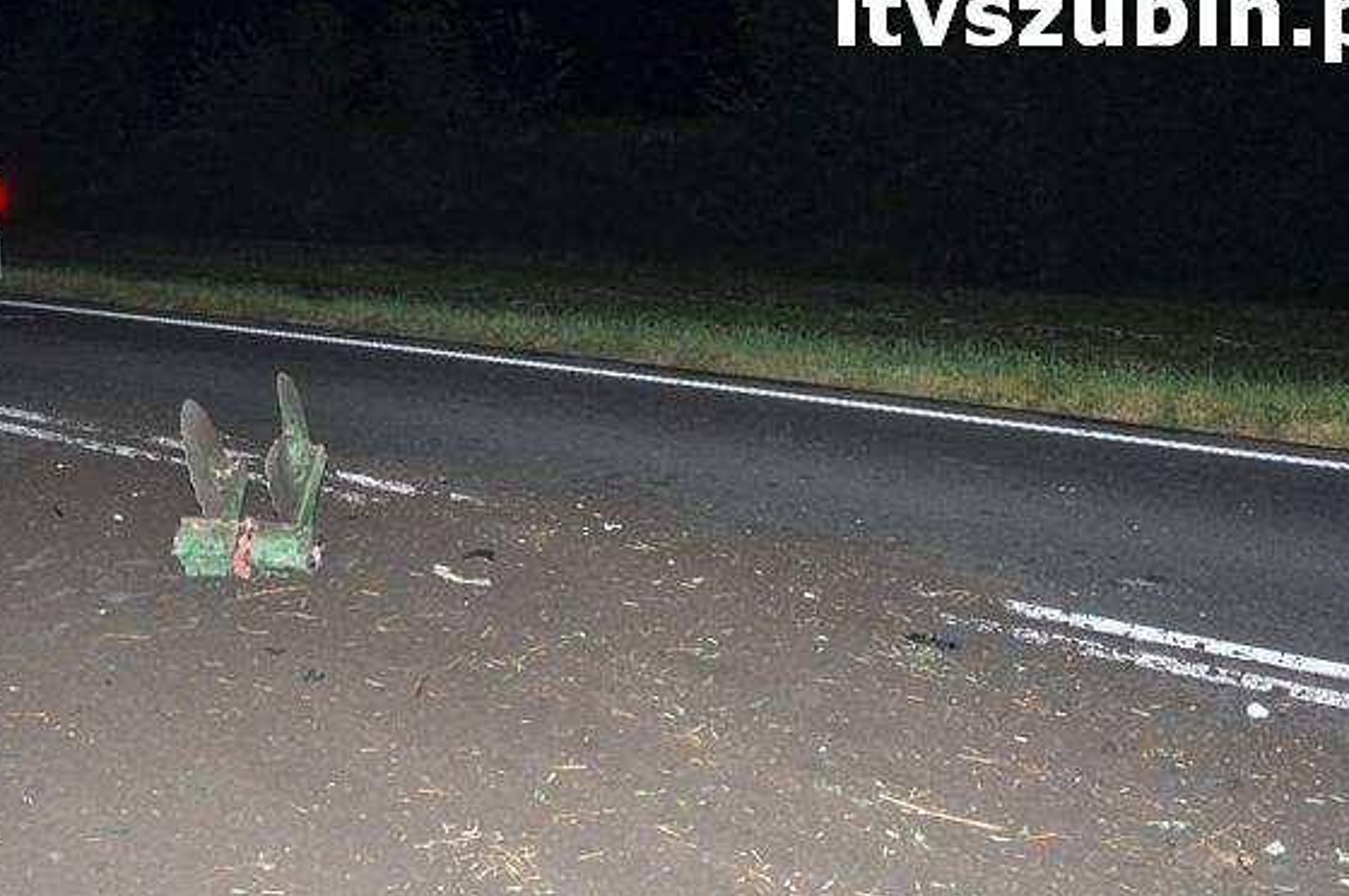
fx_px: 1535
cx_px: 467
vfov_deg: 32.3
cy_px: 582
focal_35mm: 41
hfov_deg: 46.8
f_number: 4.5
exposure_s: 1/60
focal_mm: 18
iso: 1250
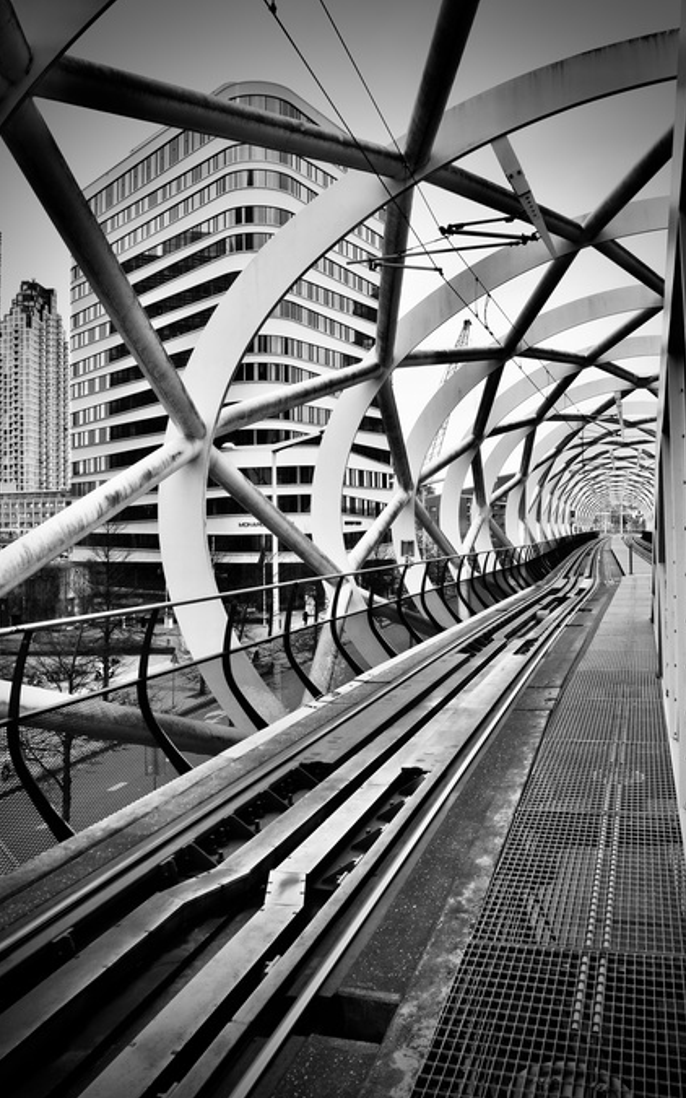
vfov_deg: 72.5
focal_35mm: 25
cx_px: 359
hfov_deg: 49.3
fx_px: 748
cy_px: 558
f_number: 8
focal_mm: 16
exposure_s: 1/250
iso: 320
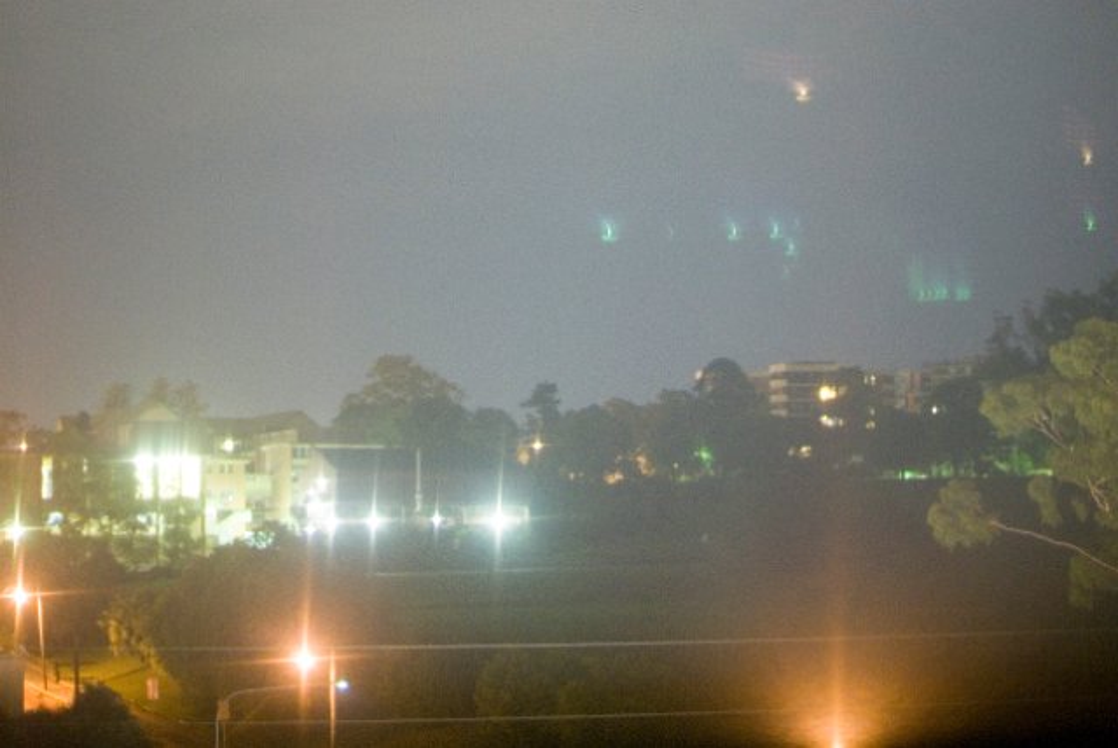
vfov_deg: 18.2
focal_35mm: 75
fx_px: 2331
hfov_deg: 27.0
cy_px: 374
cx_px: 559
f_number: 1.4
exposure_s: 2.5
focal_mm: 50
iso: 400
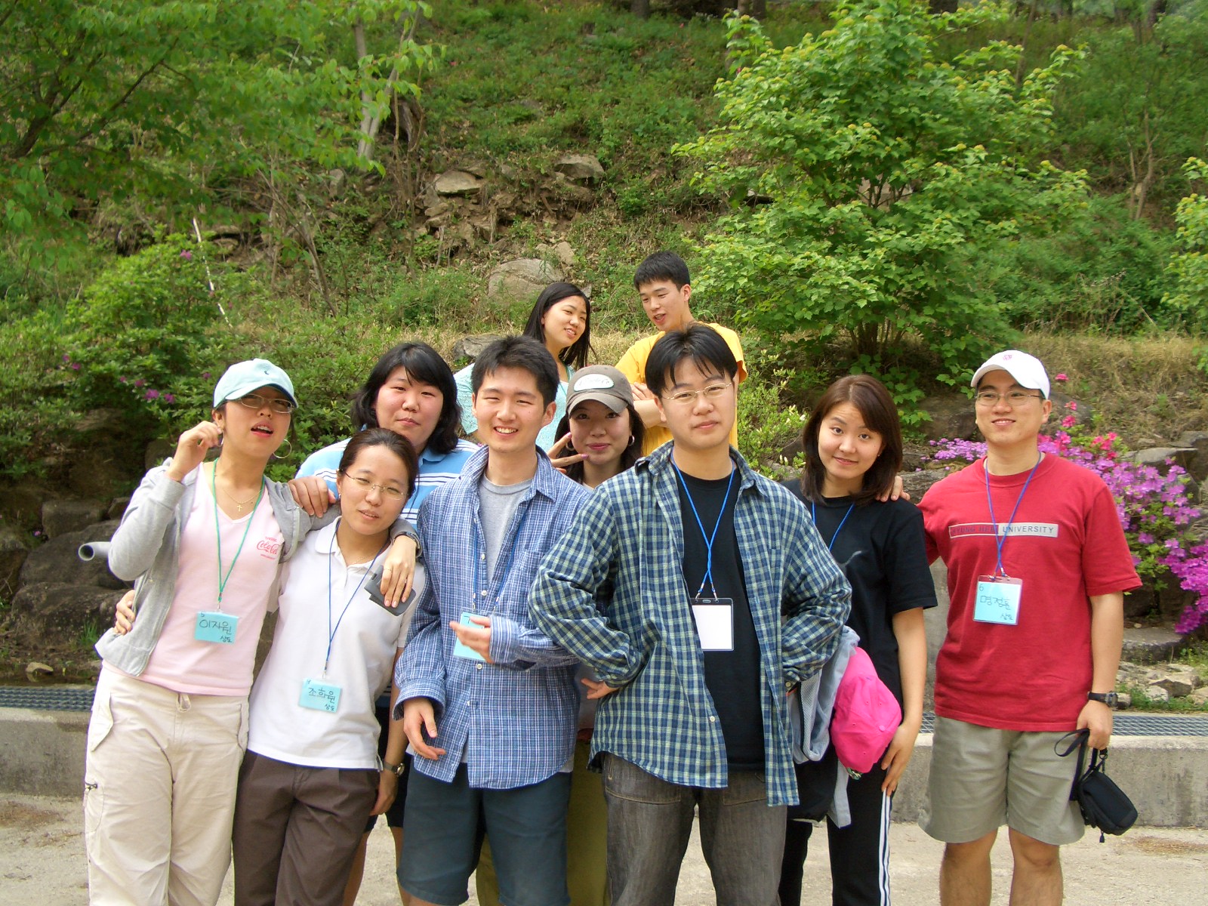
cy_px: 453
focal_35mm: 41
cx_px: 604
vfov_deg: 35.1
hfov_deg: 45.8
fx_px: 1431
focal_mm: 6.8
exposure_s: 1/250
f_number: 2.8
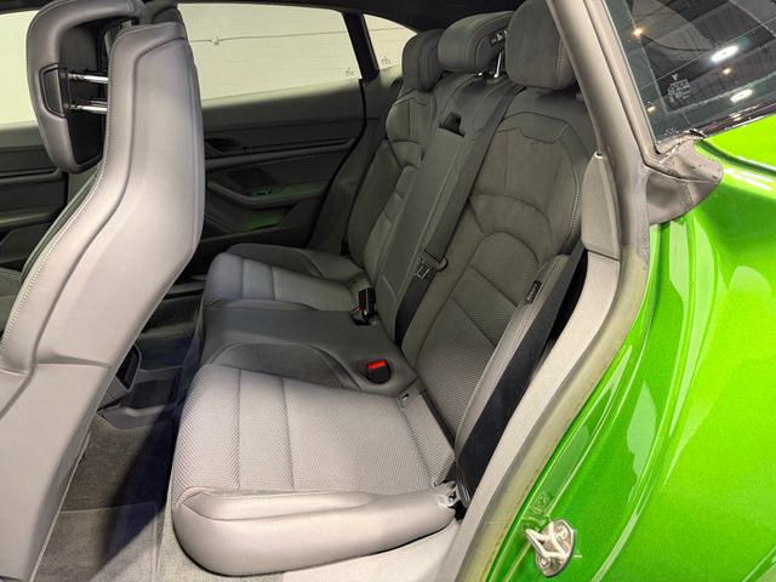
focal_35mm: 24
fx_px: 538
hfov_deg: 71.6
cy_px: 291
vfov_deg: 56.8
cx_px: 388
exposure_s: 1/60
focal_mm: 6.76
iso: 320
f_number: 1.78
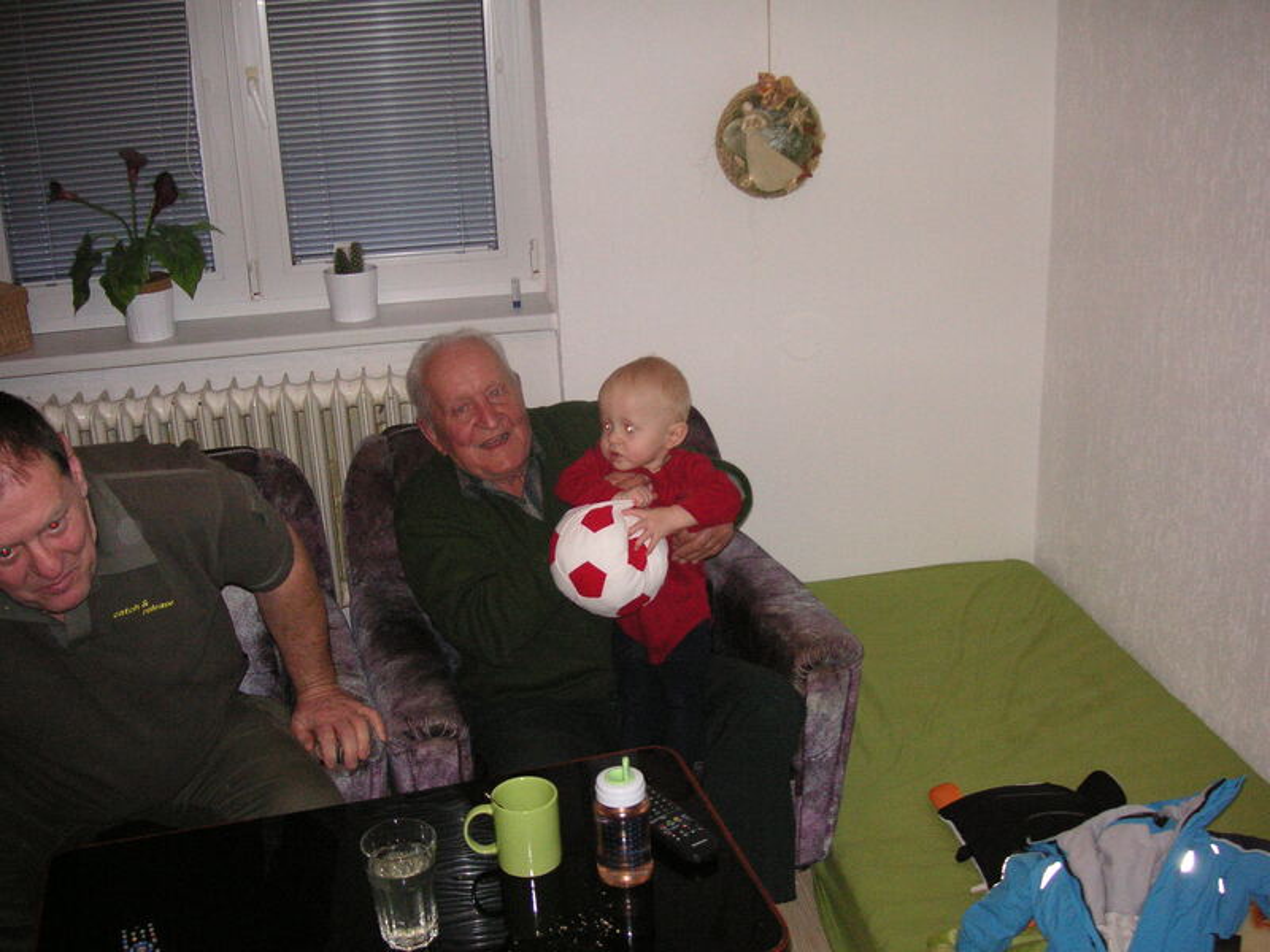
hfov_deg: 50.1
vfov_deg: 38.7
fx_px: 1357
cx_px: 635
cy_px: 476
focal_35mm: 37
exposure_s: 1/45
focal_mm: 6.1
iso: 160
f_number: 2.8
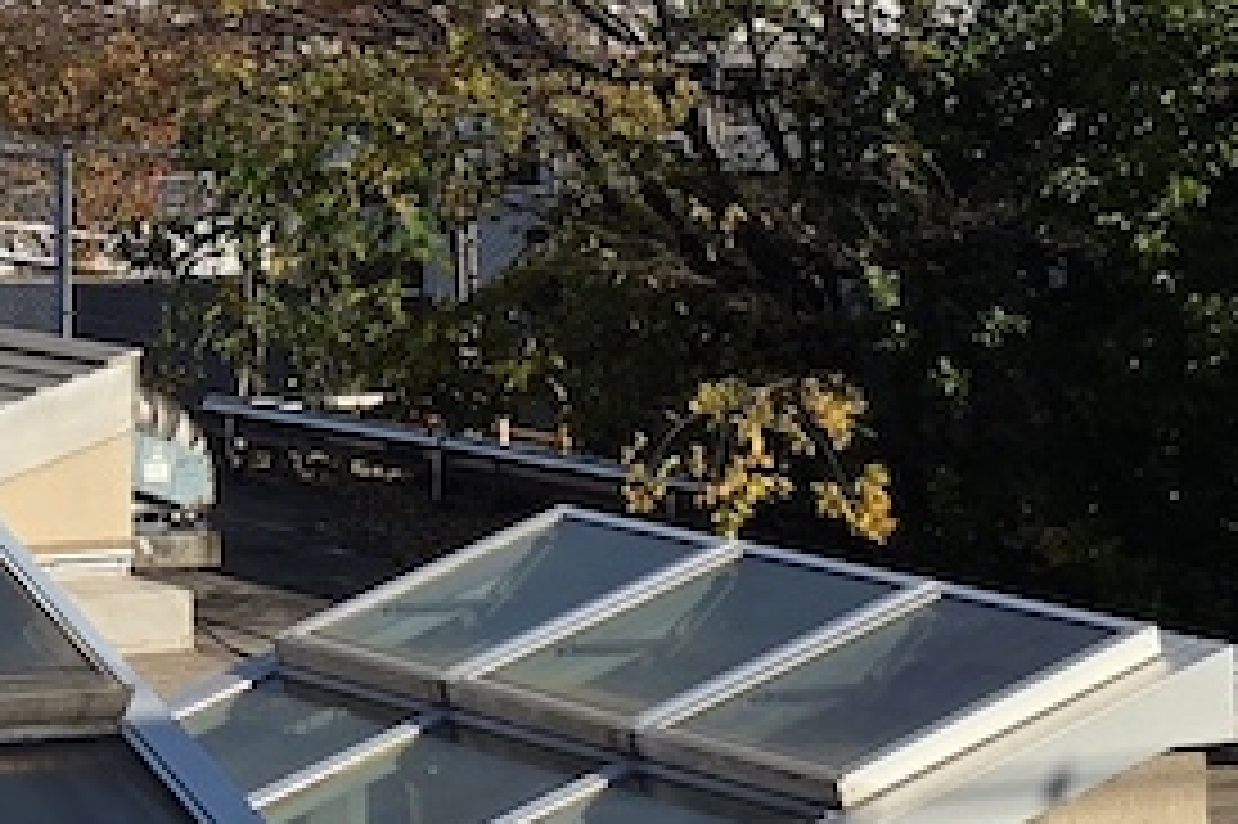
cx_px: -873
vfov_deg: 13.6
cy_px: -698
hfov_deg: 18.7
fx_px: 3059
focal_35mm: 89
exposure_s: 1/1111
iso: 12
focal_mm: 6.3
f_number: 1.7
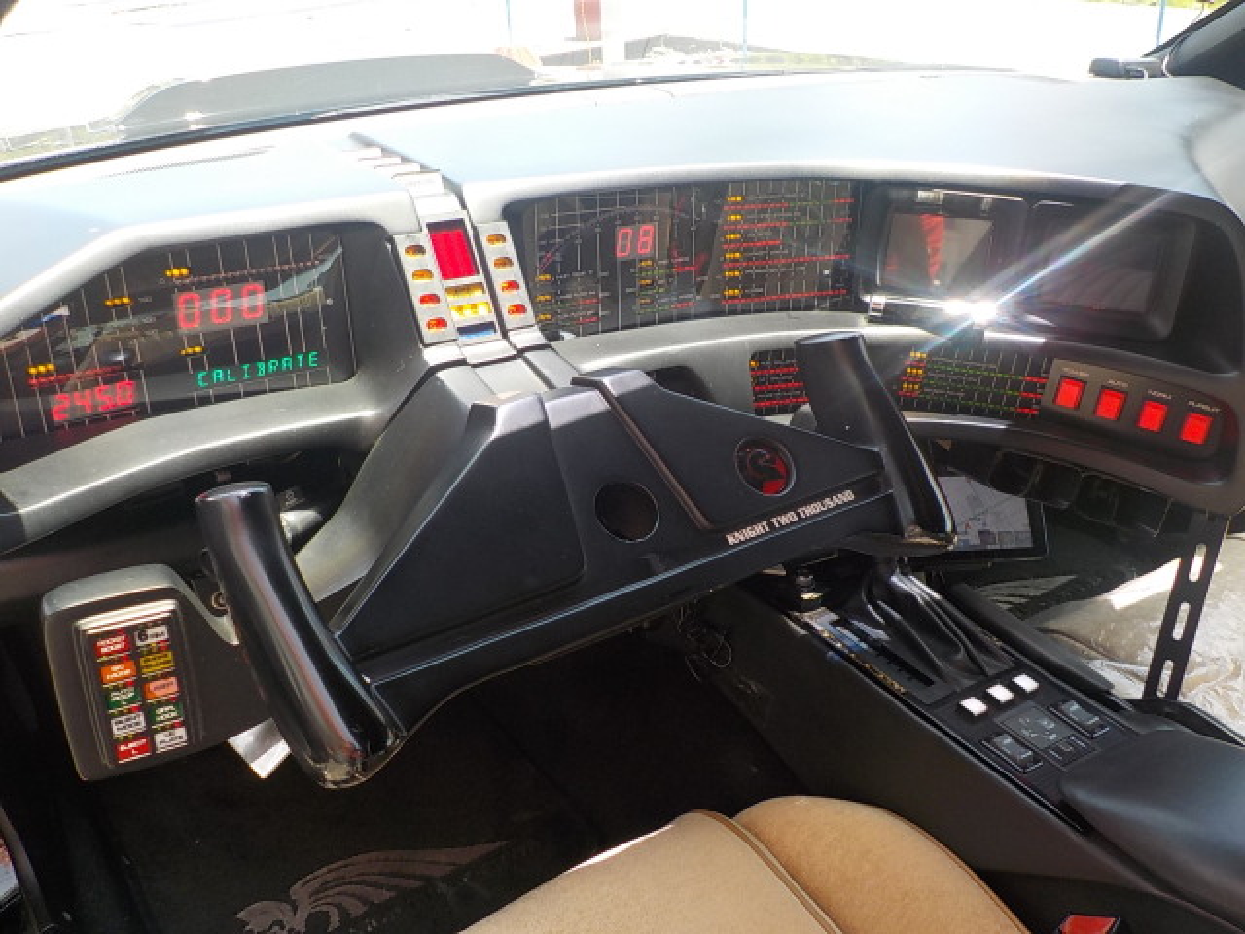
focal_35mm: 30
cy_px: 467
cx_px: 622
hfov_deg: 60.0
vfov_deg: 46.8
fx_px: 1079
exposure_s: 1/125
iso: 125
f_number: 3.3
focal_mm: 4.1
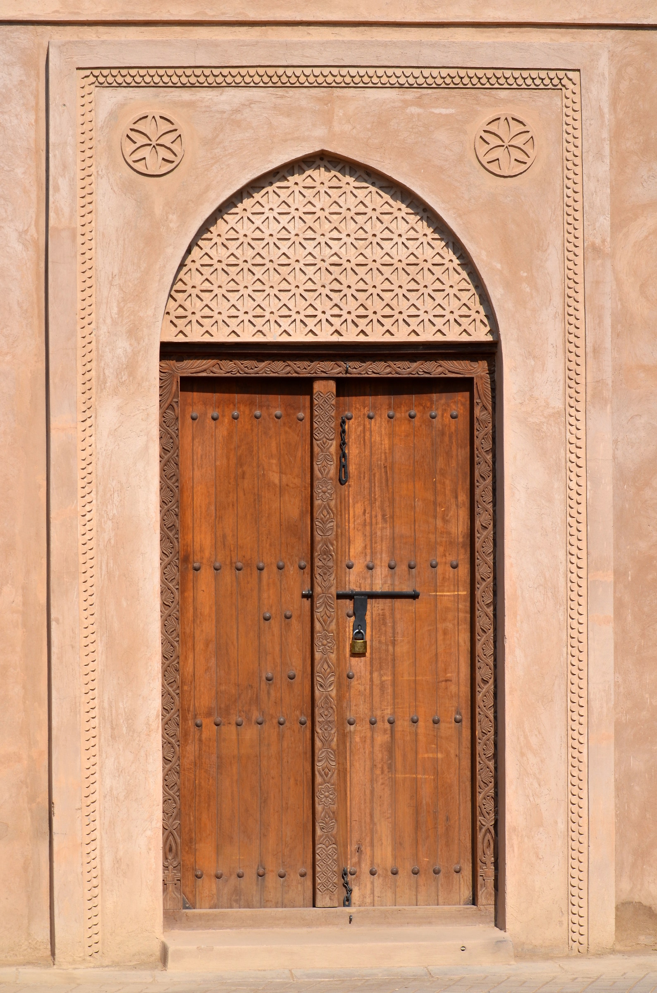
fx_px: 2888
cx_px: 328
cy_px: 496
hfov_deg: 13.0
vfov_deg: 19.5
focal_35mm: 105
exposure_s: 1/400
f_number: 10
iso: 100
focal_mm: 70
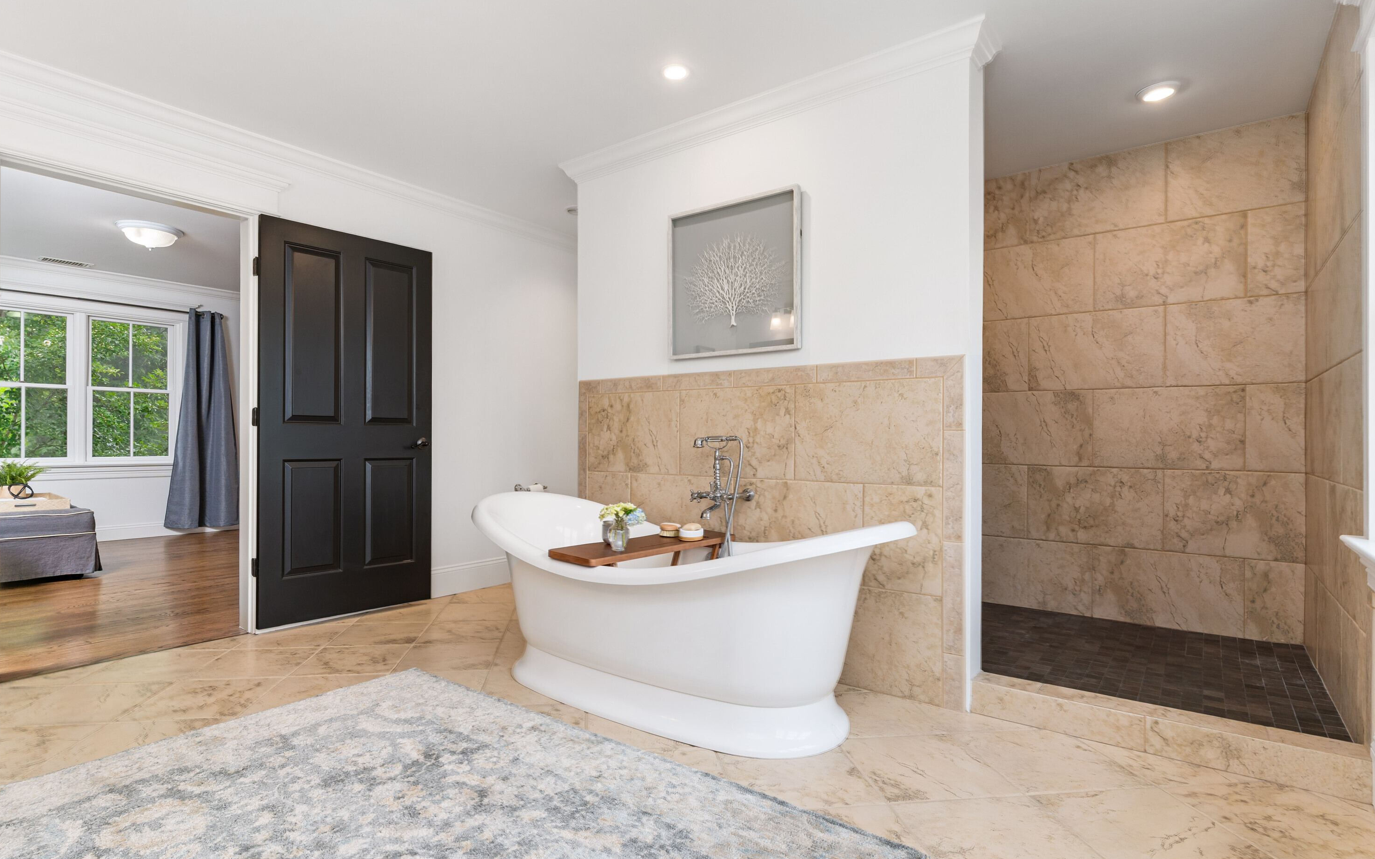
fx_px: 675
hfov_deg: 91.1
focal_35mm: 18
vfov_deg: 65.0
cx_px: 678
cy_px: 449
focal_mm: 17
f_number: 8
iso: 320
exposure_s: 1/4
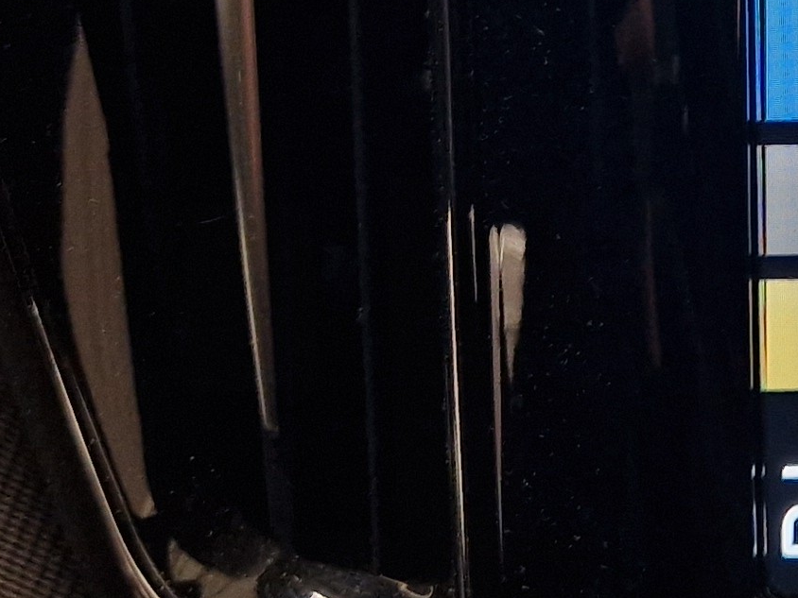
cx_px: 1300
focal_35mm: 109
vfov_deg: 13.0
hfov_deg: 16.1
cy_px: -243
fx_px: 2513
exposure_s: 1/100
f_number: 1.8
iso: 160
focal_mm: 5.4
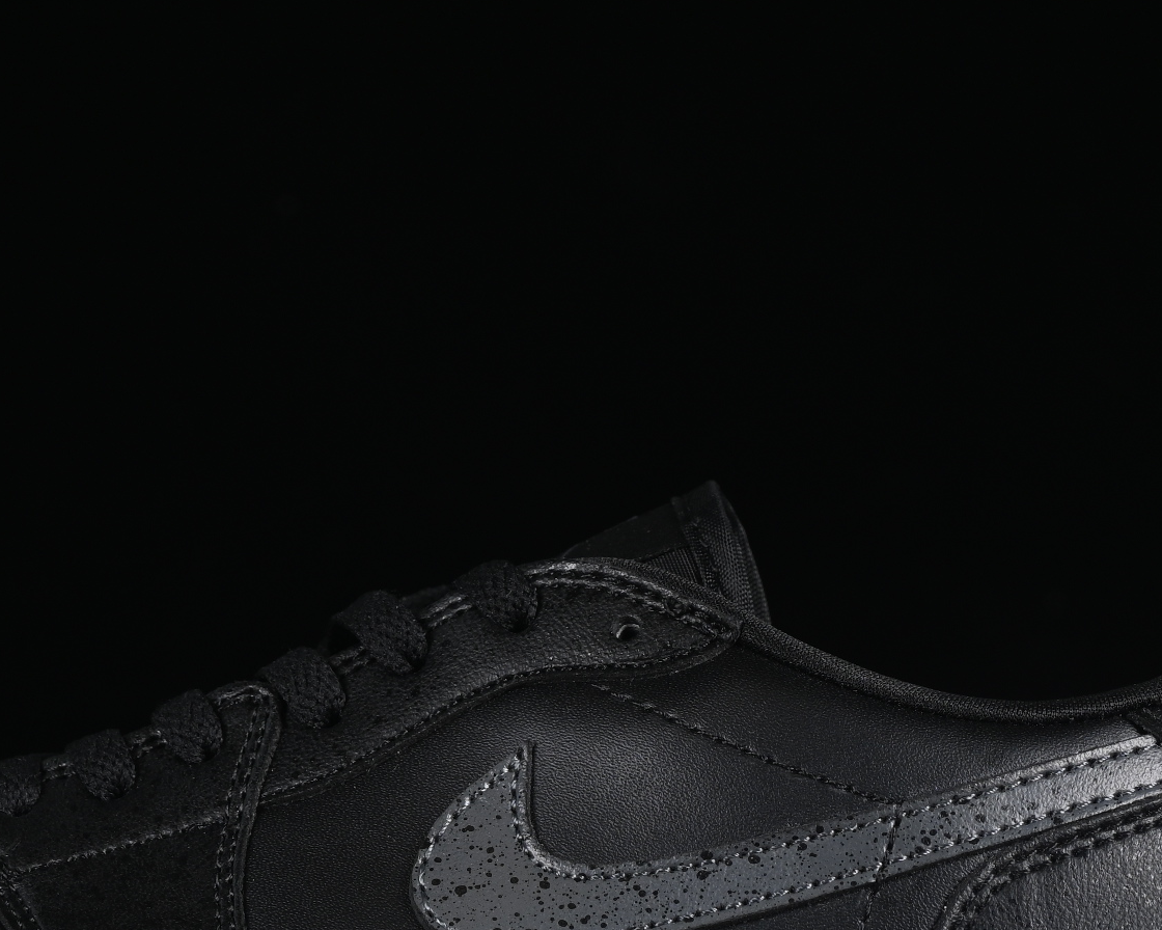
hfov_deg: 11.0
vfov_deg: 8.8
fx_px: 6018
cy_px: 682
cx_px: 387
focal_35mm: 175
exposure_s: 1/60
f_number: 6.3
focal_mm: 50
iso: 160
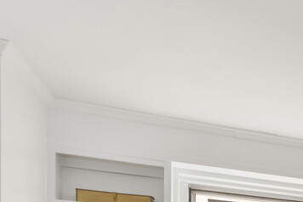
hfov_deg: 23.5
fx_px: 496
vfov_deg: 19.2
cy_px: 329
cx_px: 502
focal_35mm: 59
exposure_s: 1/2.5
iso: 640
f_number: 20
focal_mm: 14
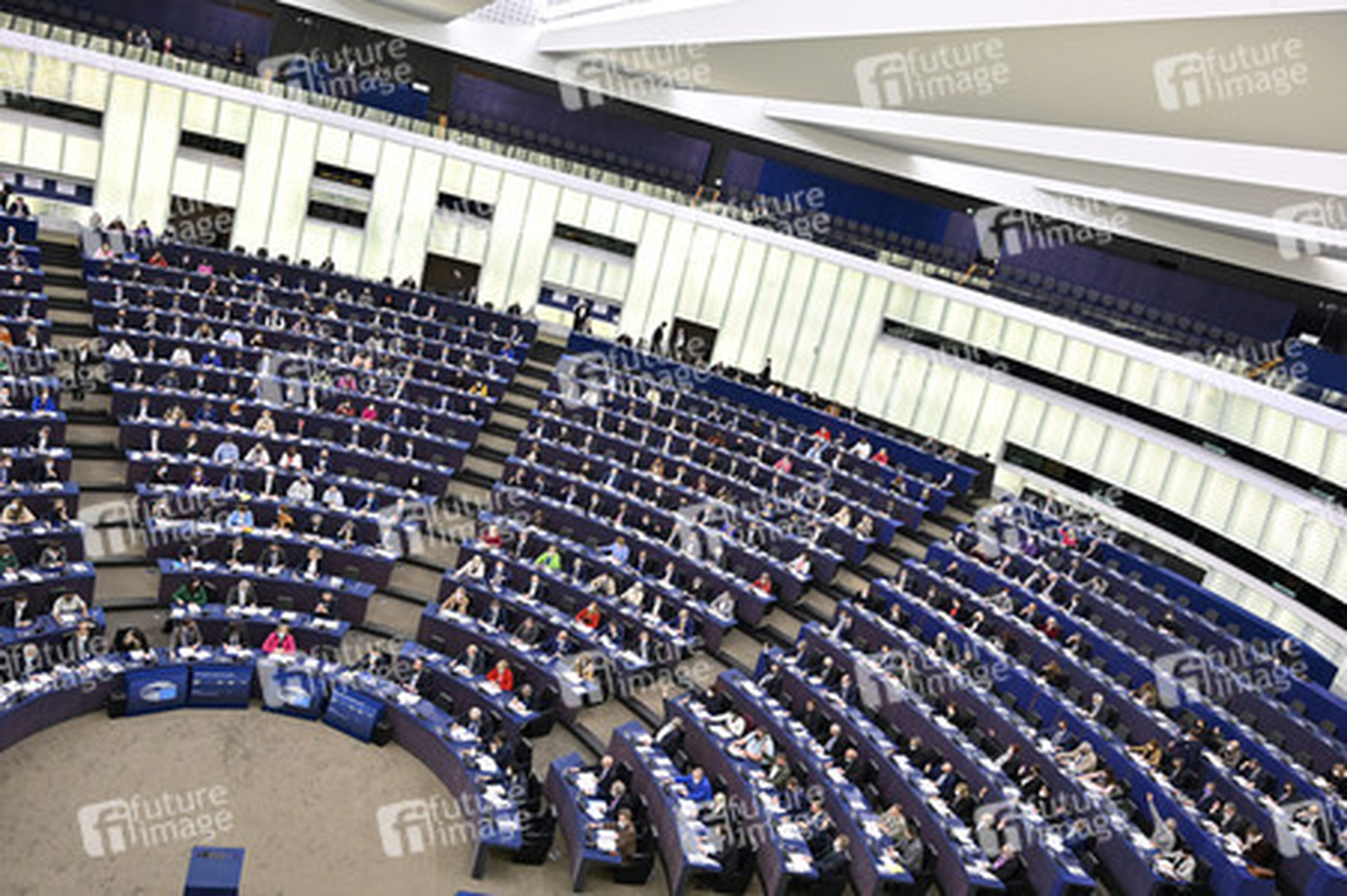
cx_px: 674
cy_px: 448
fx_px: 1084
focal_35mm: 29
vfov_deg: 44.9
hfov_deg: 63.7
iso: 1250
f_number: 4
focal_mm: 29
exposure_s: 1/250
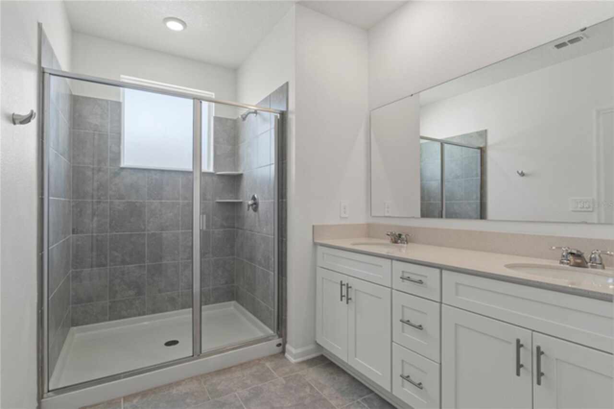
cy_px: 204
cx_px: 307
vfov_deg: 67.3
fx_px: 307
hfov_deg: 90.0
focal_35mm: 18
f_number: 9
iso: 100
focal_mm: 18
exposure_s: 1/4
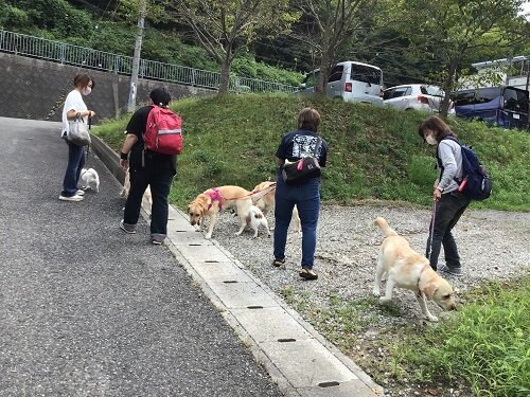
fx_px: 475
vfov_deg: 45.4
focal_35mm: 31
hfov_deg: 58.4
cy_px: 198
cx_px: 265
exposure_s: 1/479
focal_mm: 3.3
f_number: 2.4
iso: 25
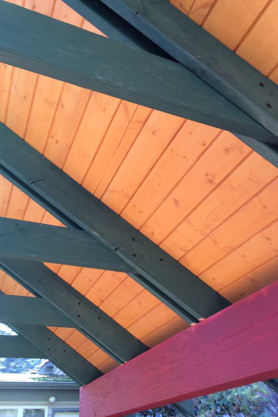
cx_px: 130
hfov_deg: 42.3
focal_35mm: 31
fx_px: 359
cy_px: 213
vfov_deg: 60.3
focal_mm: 4.15
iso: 40
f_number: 2.2
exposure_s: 1/60
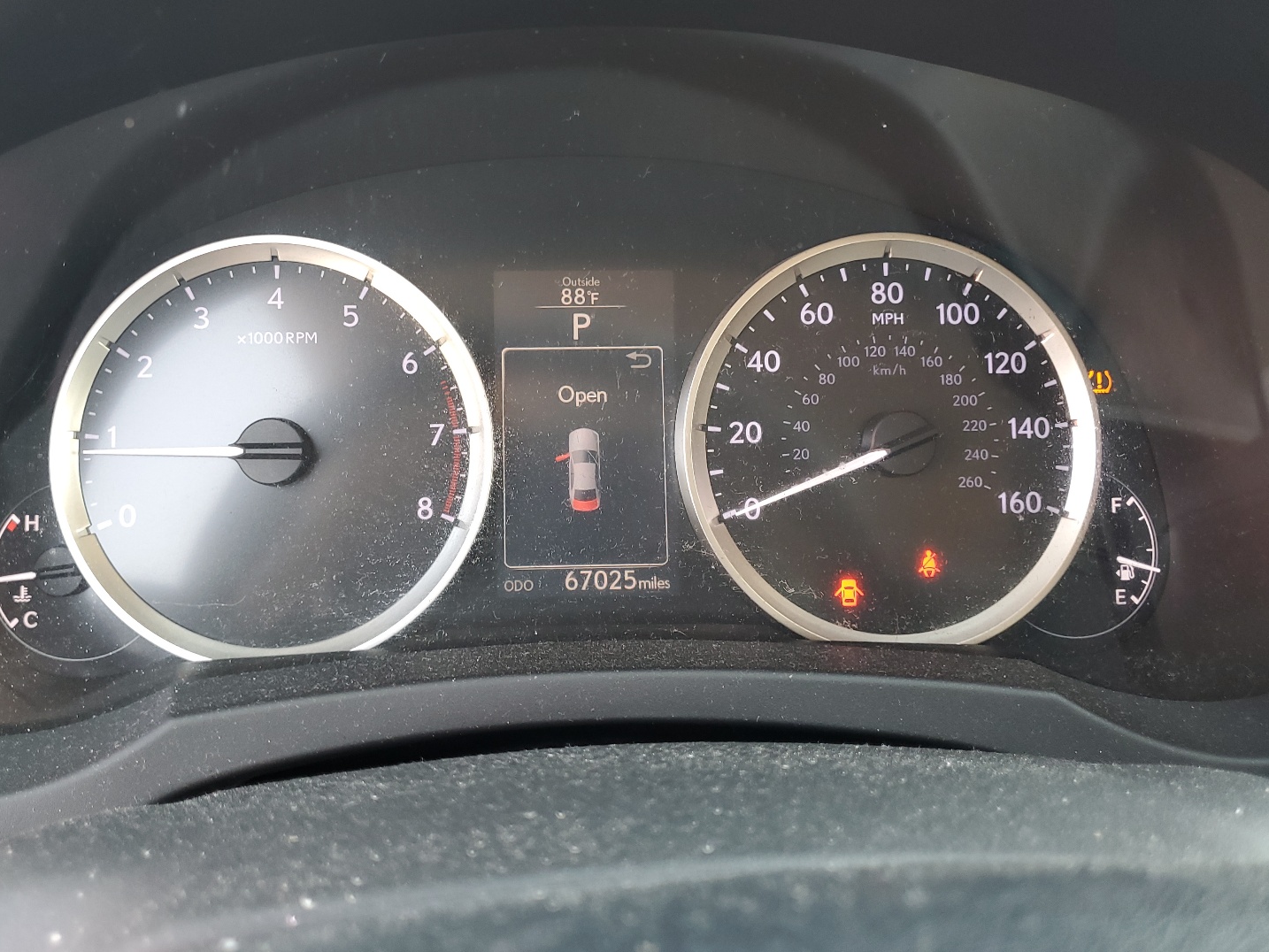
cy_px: 432
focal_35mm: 29
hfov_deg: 61.5
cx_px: 565
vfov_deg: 48.2
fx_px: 1063
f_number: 1.5
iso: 59
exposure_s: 1/50
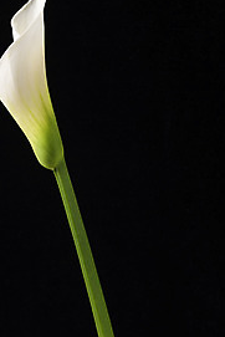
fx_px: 1451
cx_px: 76
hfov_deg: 8.9
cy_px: 141
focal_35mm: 155
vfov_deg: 13.2
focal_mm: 105
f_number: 14
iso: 100
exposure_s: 1/125
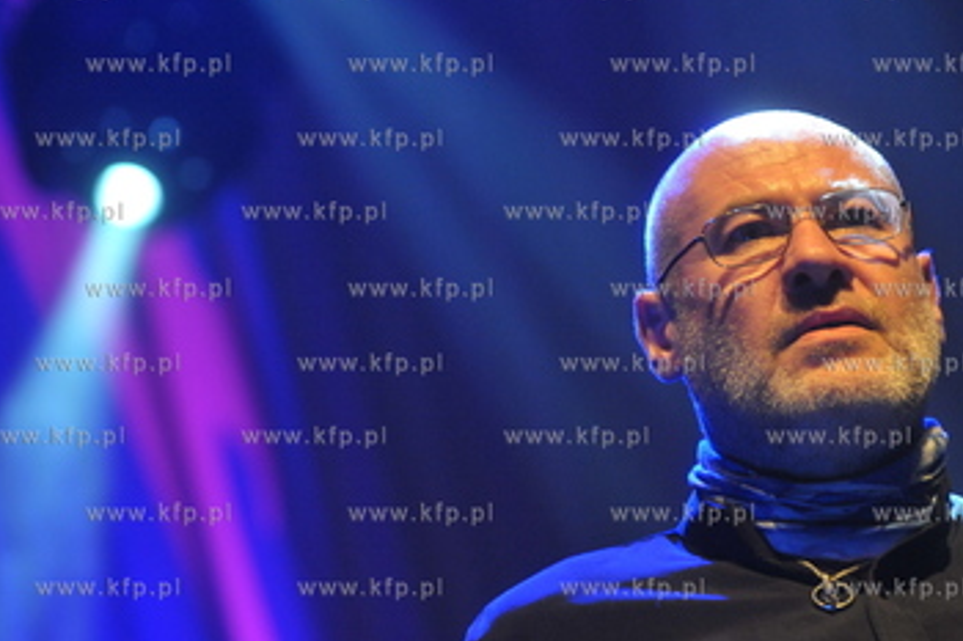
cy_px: 325
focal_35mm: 177
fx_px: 4732
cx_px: 517
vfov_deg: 7.7
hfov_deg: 11.6
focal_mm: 155
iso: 3200
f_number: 5.6
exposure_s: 1/80
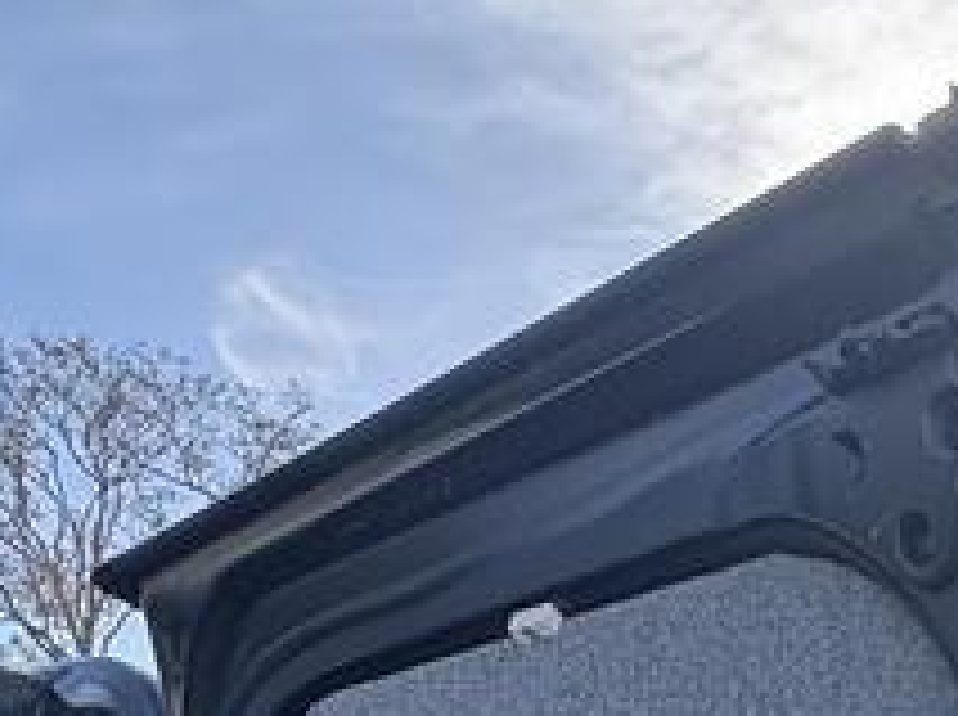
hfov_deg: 30.5
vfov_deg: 18.4
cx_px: 954
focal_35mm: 59
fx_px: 1630
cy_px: 1346
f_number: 2.2
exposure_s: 1/501
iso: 50
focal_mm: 2.22
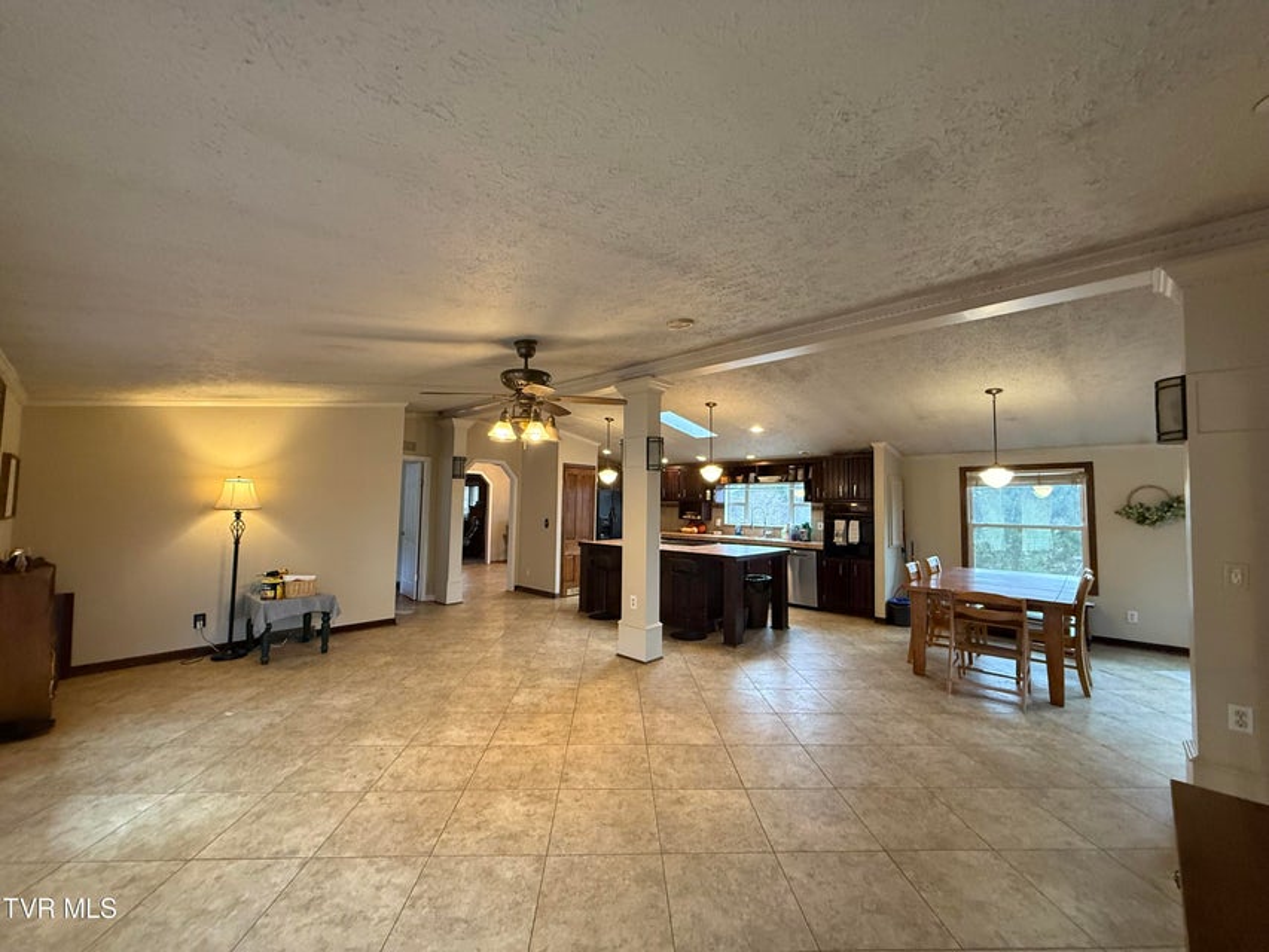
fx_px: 513
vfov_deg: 85.7
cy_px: 476
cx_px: 634
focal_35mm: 14
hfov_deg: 102.1
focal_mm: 2.22
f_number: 2.2
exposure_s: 1/60
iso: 500
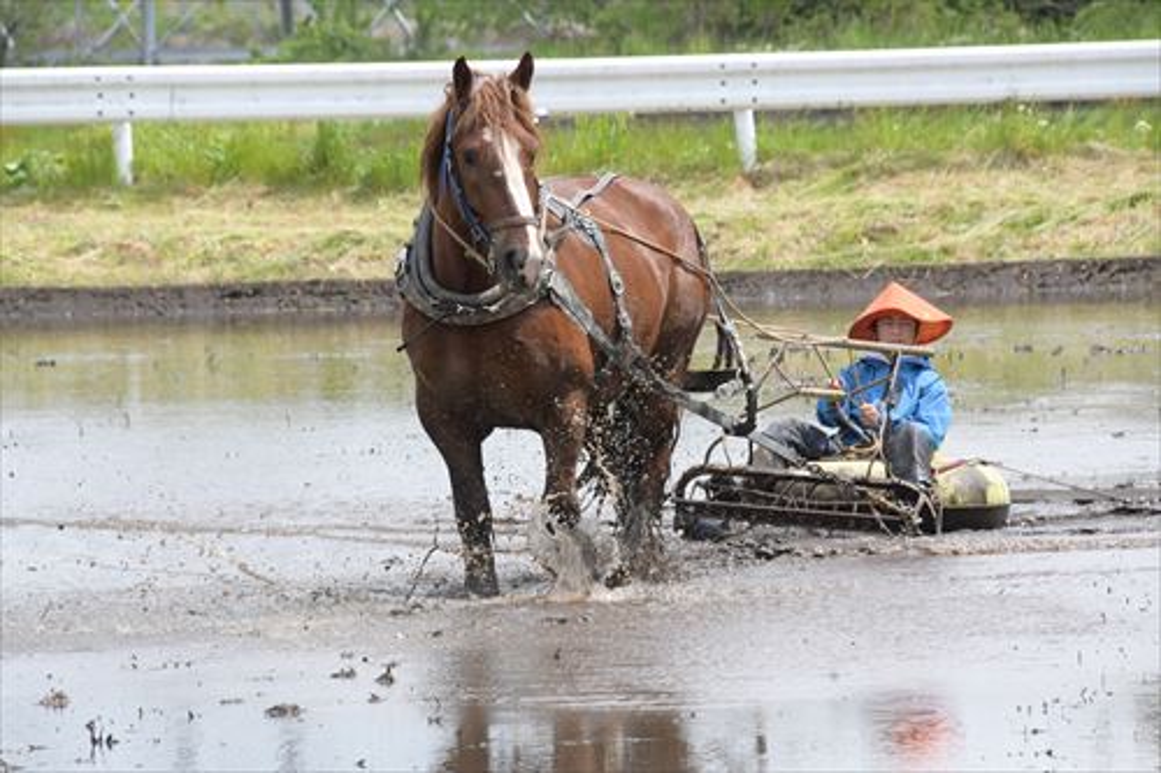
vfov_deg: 3.5
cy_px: 386
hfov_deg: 5.3
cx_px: 580
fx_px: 12573
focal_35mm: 390
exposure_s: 1/1000
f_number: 16
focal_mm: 260
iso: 2000
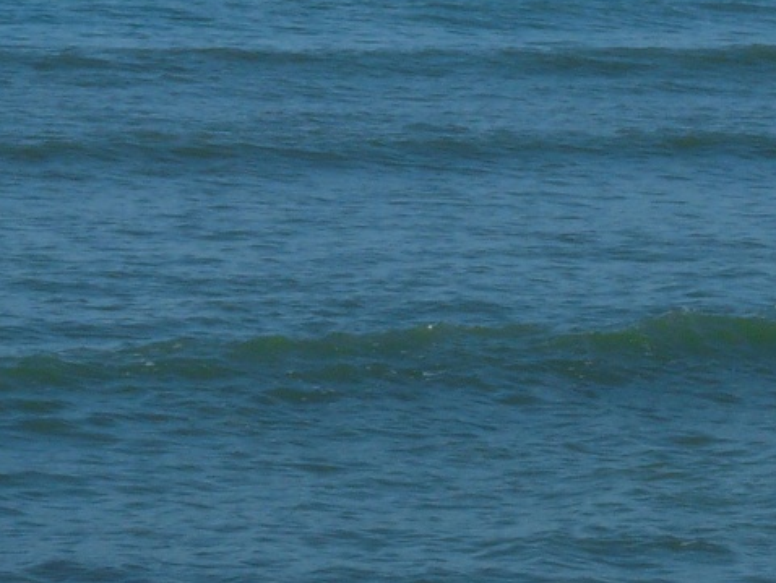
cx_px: 1193
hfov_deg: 7.7
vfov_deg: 5.9
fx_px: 5630
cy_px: 135
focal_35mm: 251
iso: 100
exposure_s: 1/400
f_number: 8
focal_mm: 13.3
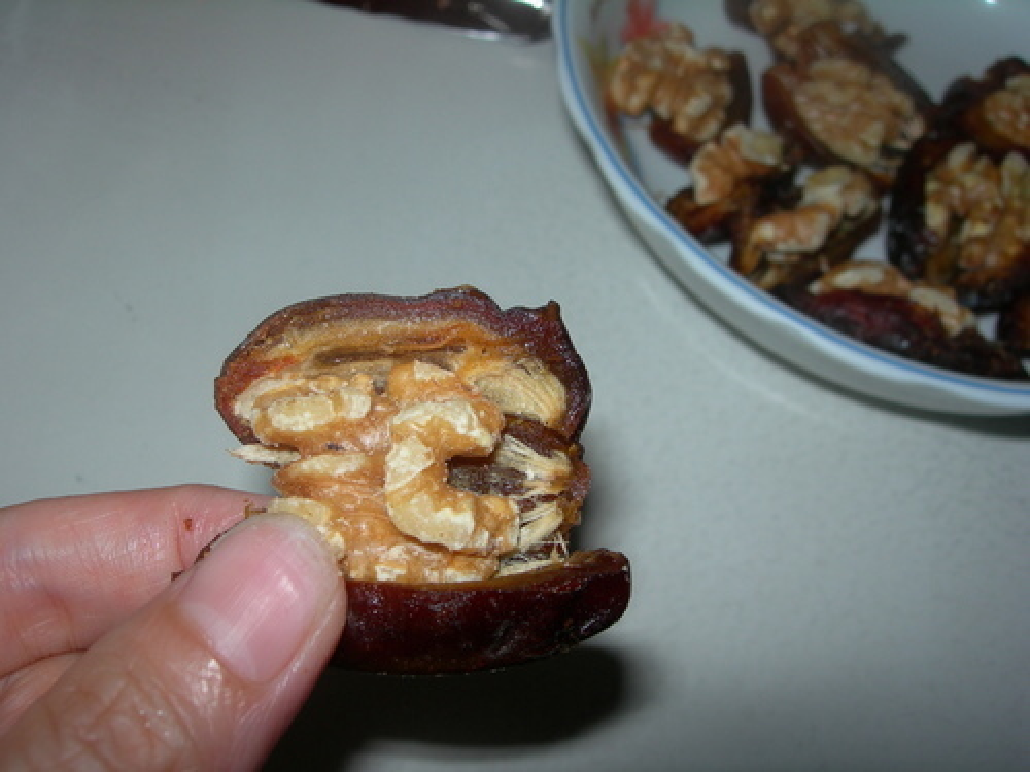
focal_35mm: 38
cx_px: 515
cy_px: 386
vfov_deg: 37.7
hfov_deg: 49.0
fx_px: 1131
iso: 50
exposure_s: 1/60.1
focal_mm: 7.8
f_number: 4.8
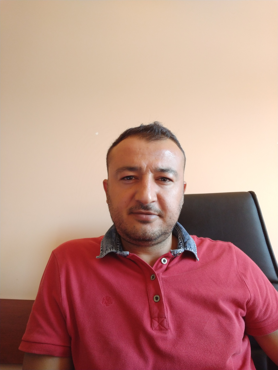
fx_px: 214
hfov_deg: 66.0
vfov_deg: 81.7
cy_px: 185
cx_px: 139
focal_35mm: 20
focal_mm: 3.52
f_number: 2
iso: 200
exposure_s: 1/25
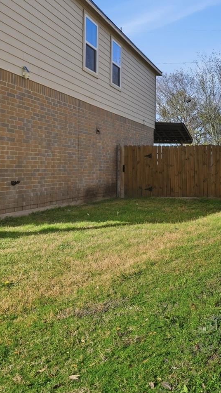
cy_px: 175
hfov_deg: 24.7
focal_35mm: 36
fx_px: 375
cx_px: 339
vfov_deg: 55.2
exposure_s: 1/2500
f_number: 8
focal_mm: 16
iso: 200
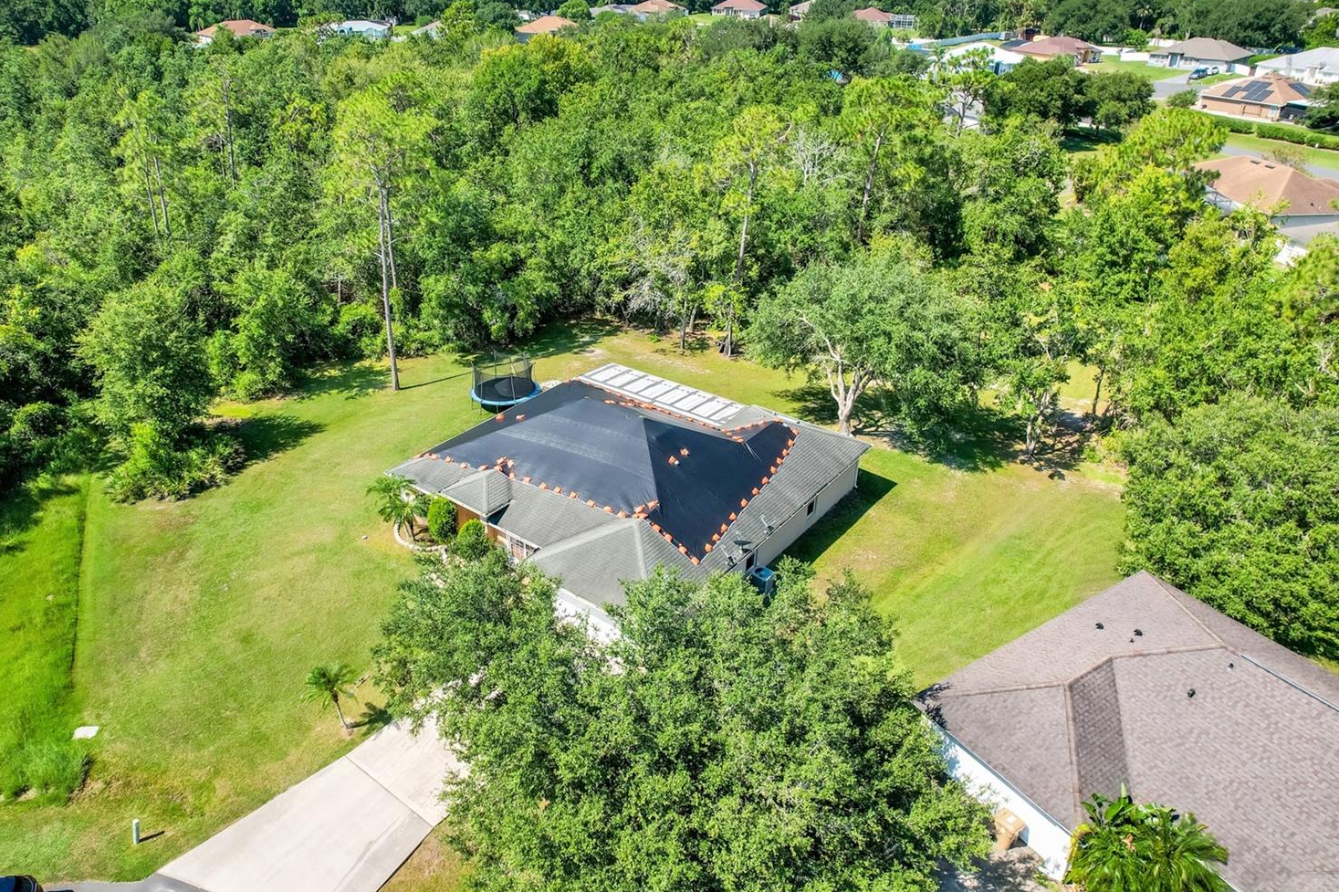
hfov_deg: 73.7
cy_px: 415
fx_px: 892
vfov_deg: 53.1
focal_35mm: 24
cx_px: 626
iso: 120
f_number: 2.8
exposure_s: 1/250
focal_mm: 8.38
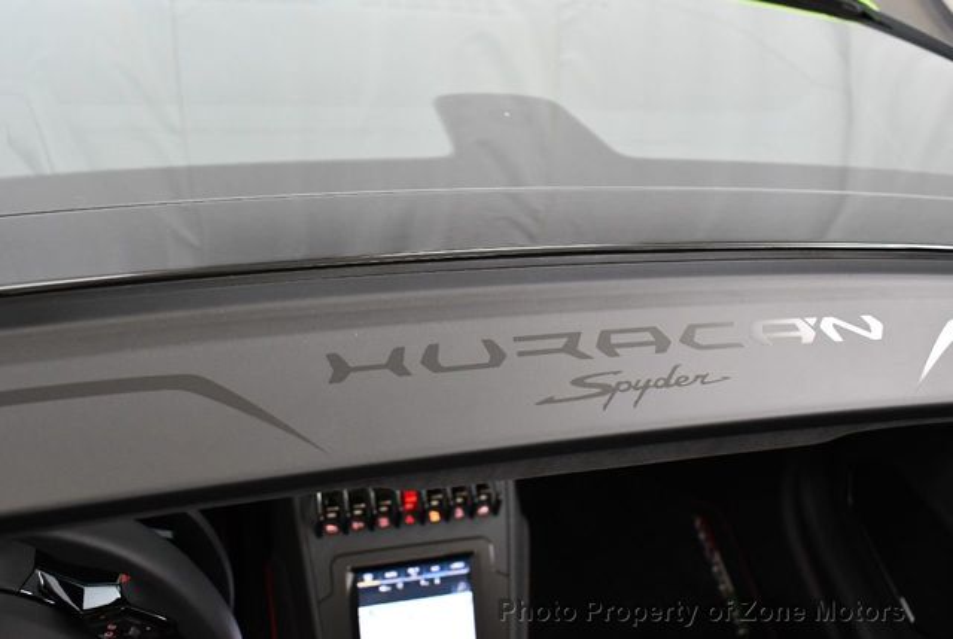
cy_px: 320
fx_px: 955
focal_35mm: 36
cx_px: 476
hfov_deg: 53.1
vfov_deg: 37.0
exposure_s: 1/125
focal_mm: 18
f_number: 3.5
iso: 1800
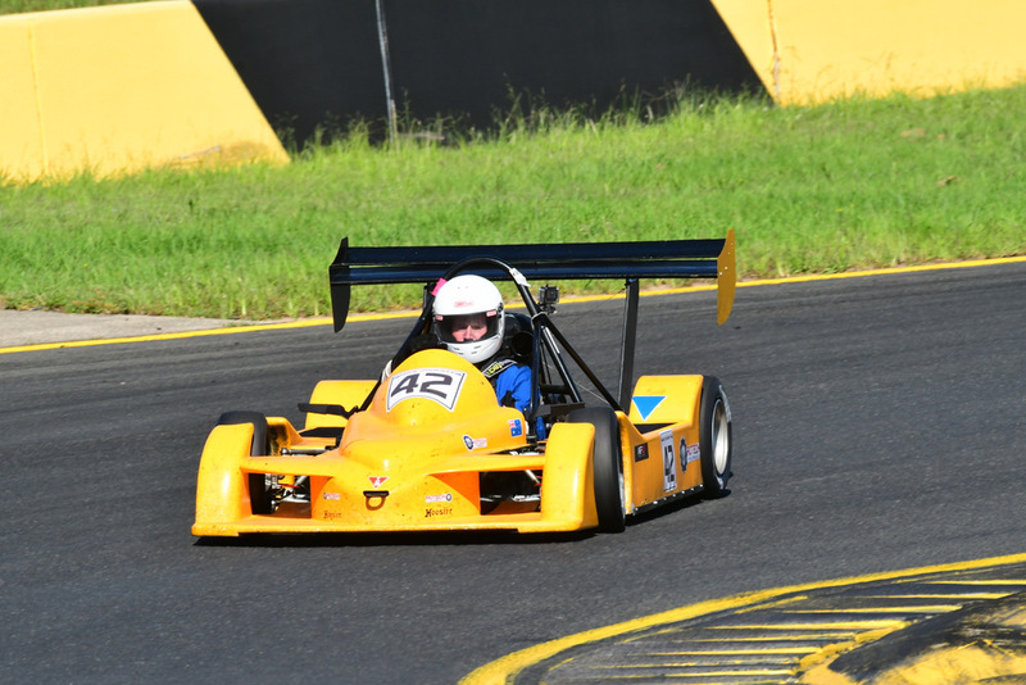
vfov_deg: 2.2
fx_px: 17533
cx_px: 513
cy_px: 342
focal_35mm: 615
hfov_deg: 3.4
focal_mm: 410
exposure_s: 1/640
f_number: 11
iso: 500
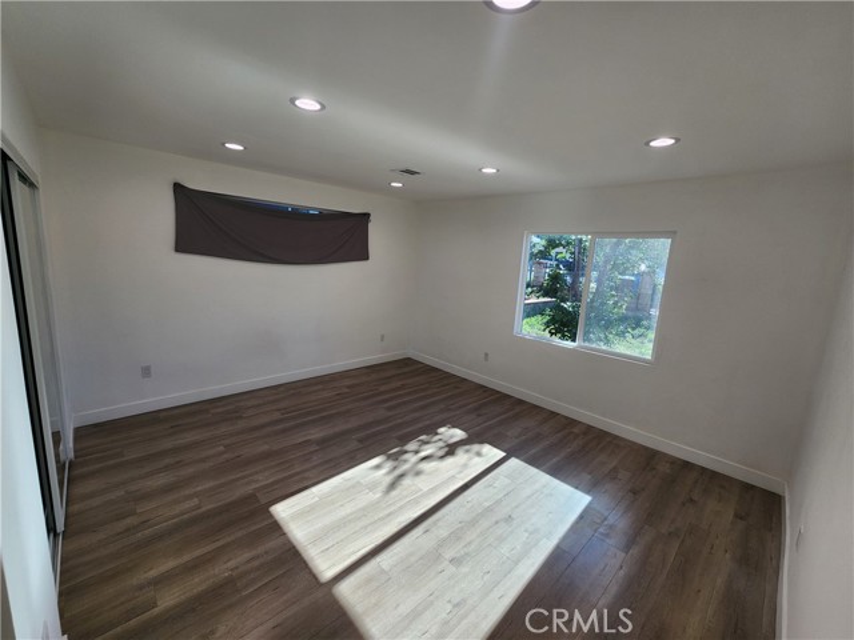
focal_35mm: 13
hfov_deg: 106.2
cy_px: 320
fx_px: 321
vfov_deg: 89.9
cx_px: 427
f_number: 2.2
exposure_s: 1/301
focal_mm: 2.2
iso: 50
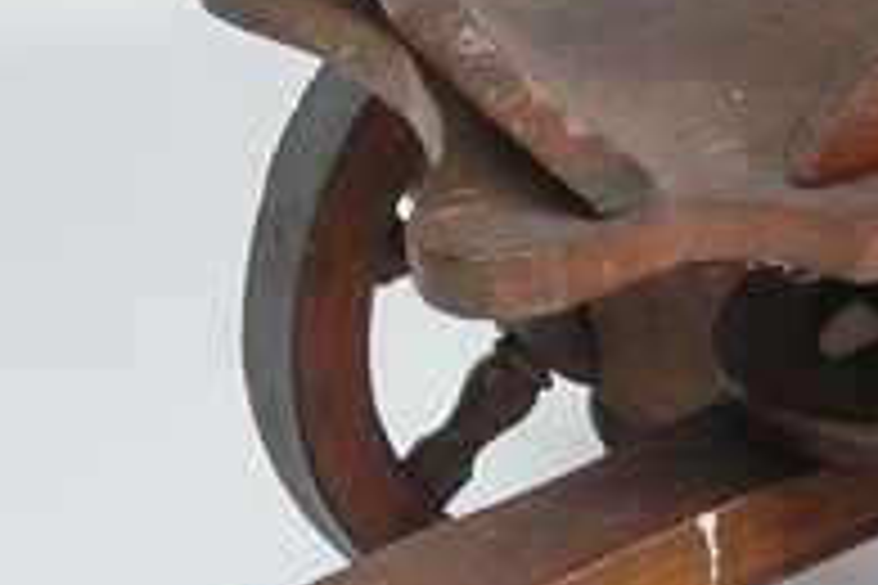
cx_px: 1700
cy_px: -81
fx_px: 8999
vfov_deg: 3.7
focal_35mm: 369
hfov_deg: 5.5
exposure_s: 1/30
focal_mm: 48
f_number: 18
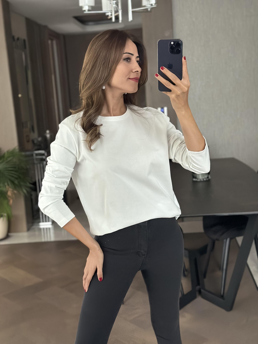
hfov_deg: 30.3
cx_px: 129
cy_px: 172
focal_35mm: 48
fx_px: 477
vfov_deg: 39.7
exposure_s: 1/40
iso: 640
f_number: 1.78
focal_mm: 6.86
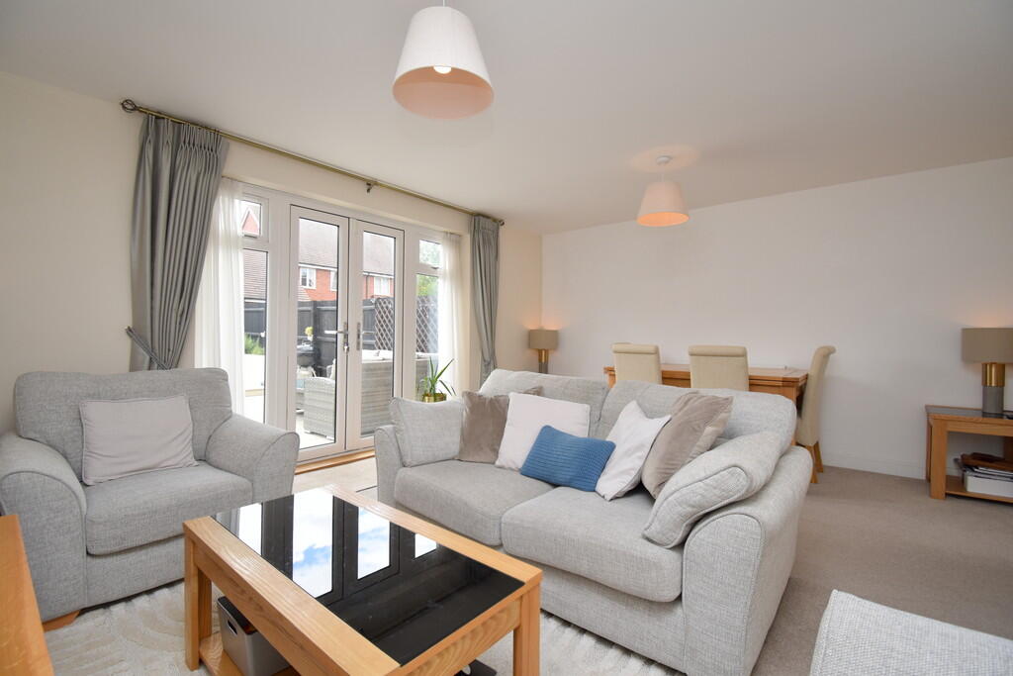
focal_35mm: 15
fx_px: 422
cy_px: 338
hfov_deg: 100.4
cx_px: 506
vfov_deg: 77.3
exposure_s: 1/200
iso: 250
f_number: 5
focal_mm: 10
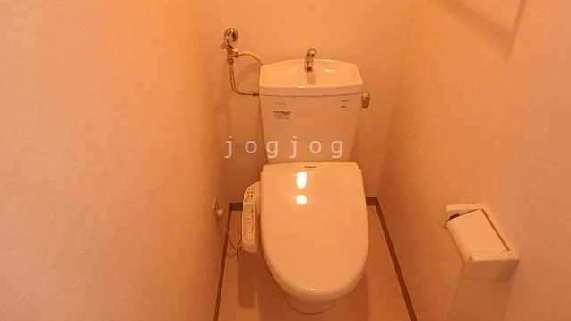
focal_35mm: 23
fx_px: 348
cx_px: 286
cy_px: 147
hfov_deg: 78.7
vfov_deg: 49.4
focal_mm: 3.7
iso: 400
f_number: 3.5
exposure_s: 1/30
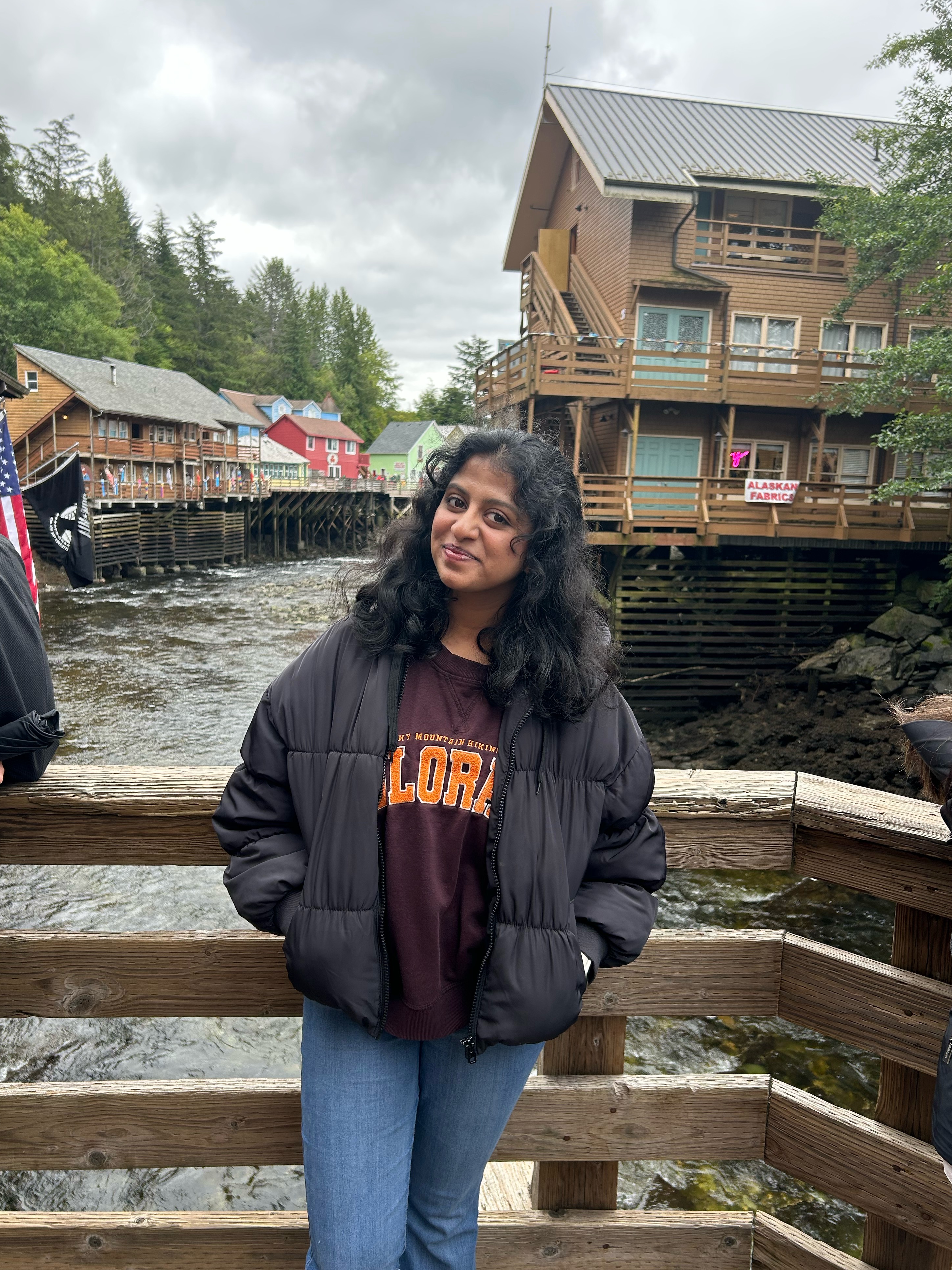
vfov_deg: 65.3
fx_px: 990
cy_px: 644
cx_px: 459
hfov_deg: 51.3
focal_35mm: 27
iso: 50
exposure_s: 1/383
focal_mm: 5.7
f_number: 1.5
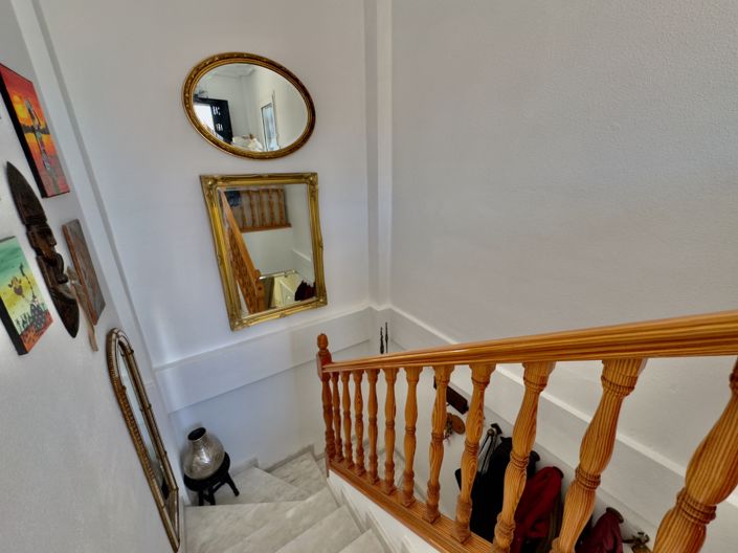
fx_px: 298
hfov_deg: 102.1
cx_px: 369
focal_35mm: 14
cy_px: 276
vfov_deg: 85.6
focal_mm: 2.22
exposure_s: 1/99
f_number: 2.2
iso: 160
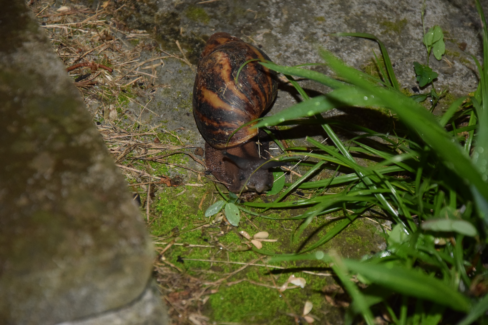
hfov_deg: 13.0
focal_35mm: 158
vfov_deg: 8.7
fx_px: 2135
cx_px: 244
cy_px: 162
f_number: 5.6
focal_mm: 105
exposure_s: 1/60
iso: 3200
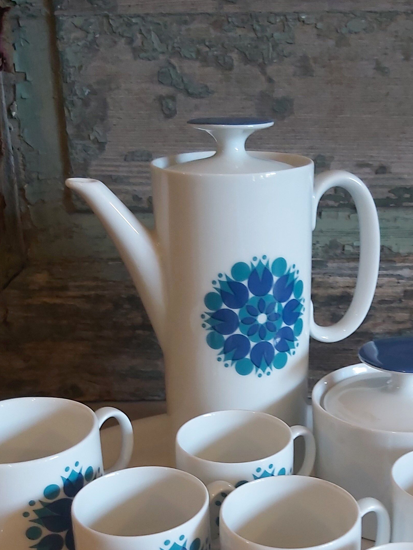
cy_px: 413
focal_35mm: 49
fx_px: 779
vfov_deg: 37.9
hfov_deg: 29.6
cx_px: 251
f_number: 1.7
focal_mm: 3.92
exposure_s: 1/50
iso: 200
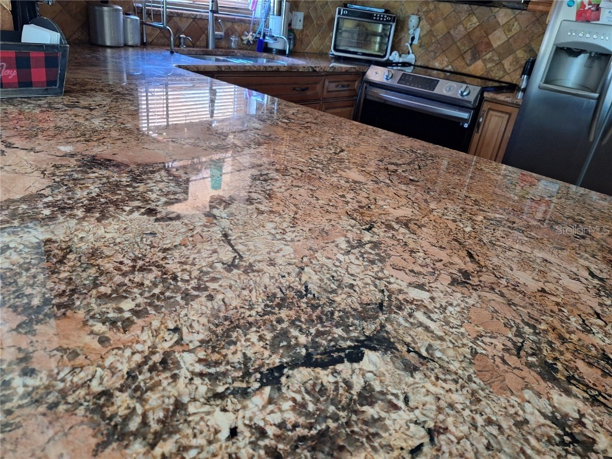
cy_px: 230
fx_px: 407
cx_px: 306
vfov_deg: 58.9
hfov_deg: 73.9
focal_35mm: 23
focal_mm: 5.54
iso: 320
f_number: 1.8
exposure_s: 1/30
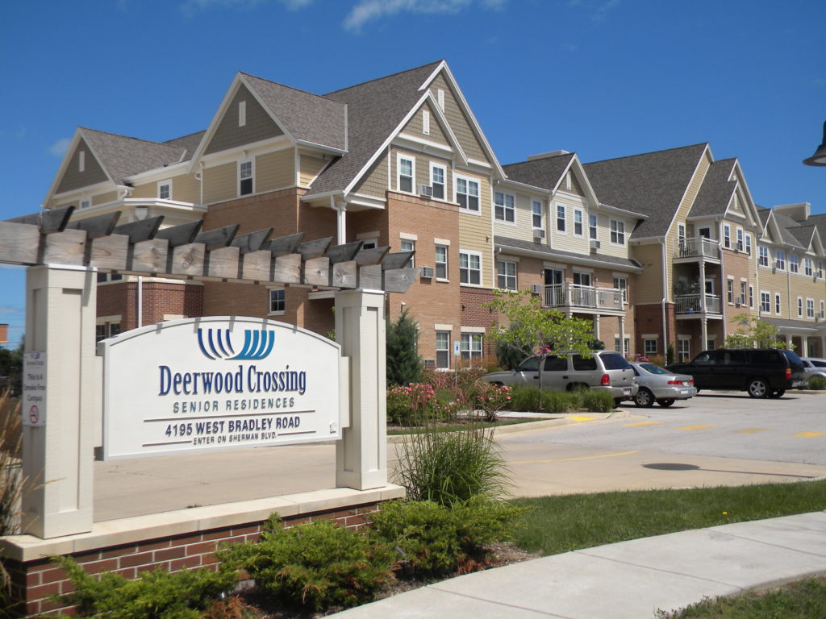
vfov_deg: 39.7
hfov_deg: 51.4
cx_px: 413
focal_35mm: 36
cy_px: 310
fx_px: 859
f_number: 7.4
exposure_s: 1/400
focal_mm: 6.4
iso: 80
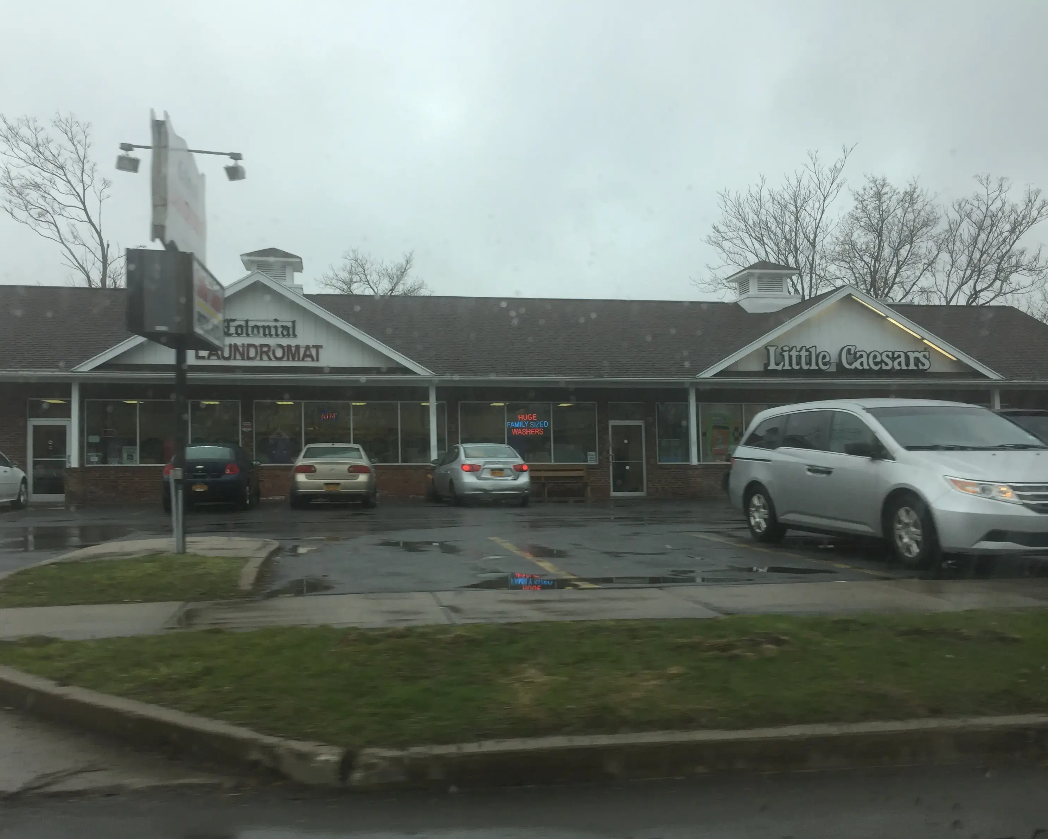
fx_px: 962
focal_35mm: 31
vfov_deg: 47.1
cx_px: 479
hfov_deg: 57.1
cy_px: 419
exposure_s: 1/304
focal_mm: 4.15
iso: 32
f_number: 2.2
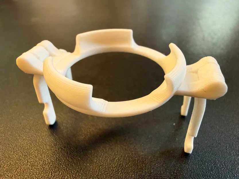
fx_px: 166
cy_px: 90
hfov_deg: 71.6
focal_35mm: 24
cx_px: 120
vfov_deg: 56.8
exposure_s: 1/99
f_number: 2.2
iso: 400
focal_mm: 2.22
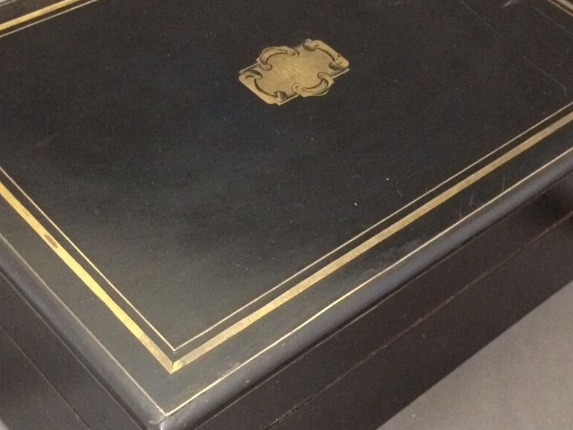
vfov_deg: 24.0
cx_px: 250
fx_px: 1010
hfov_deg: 31.6
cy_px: 271
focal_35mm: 61
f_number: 2.2
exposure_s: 1/17
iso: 400
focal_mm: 4.15
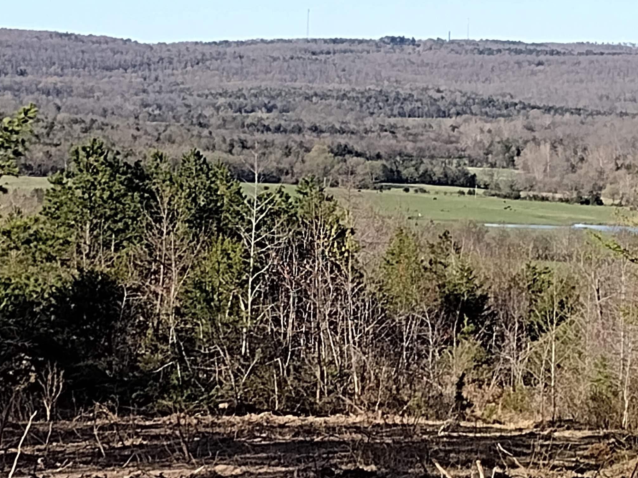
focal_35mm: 41
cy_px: 166
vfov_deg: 34.9
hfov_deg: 45.8
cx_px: 309
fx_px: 756
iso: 100
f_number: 1.7
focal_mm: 4.71
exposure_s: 1/1576
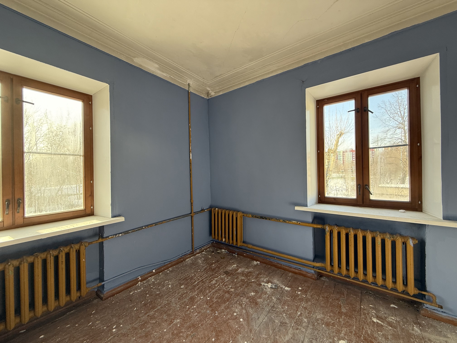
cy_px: 172
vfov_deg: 85.7
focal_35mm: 14
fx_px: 185
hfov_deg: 102.1
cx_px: 228
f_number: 2.2
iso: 100
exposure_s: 1/99
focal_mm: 2.22
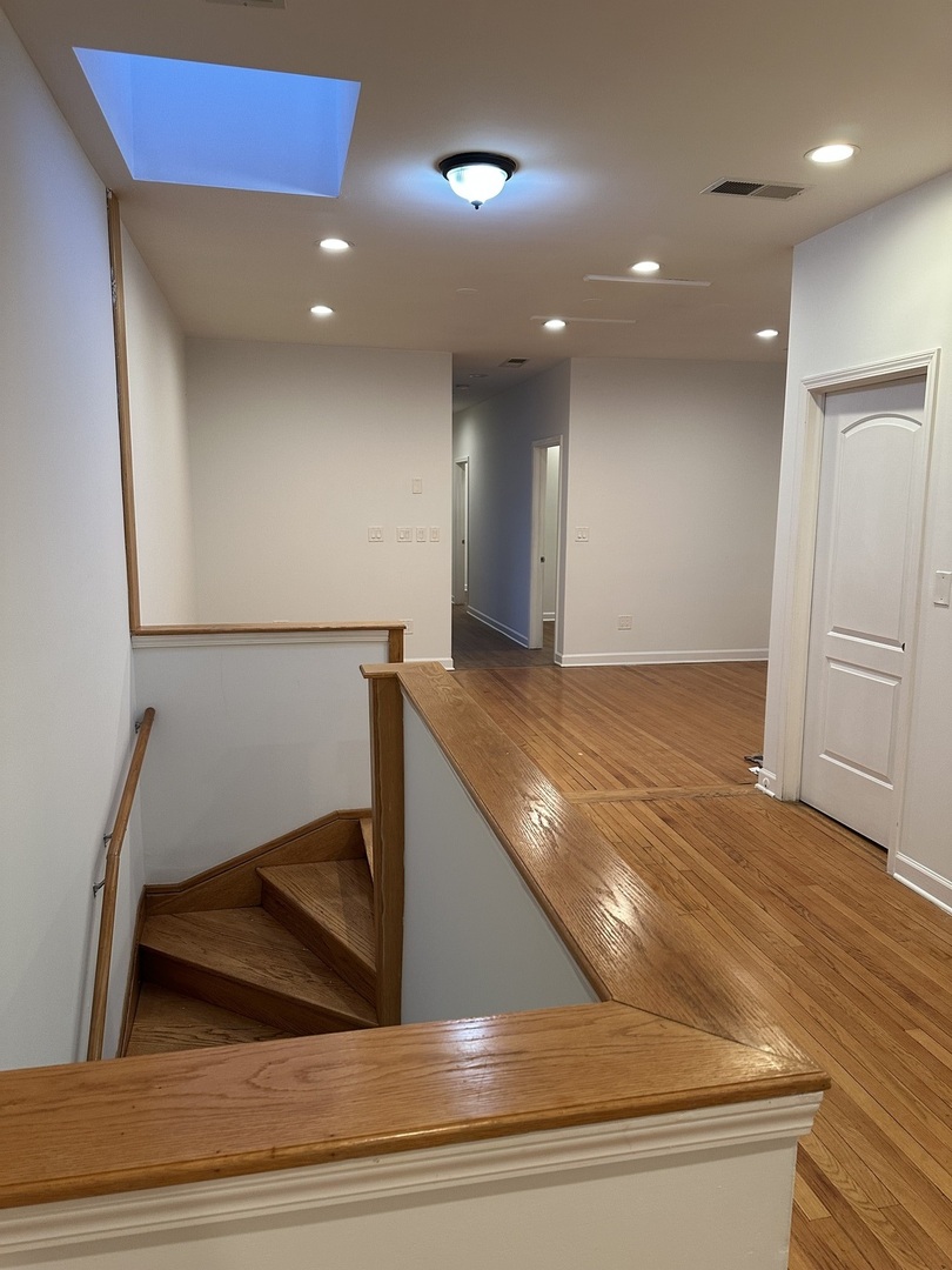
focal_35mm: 24
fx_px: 880
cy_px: 635
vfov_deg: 71.6
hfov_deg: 56.8
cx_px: 476
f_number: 1.78
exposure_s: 1/120
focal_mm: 6.86
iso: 200
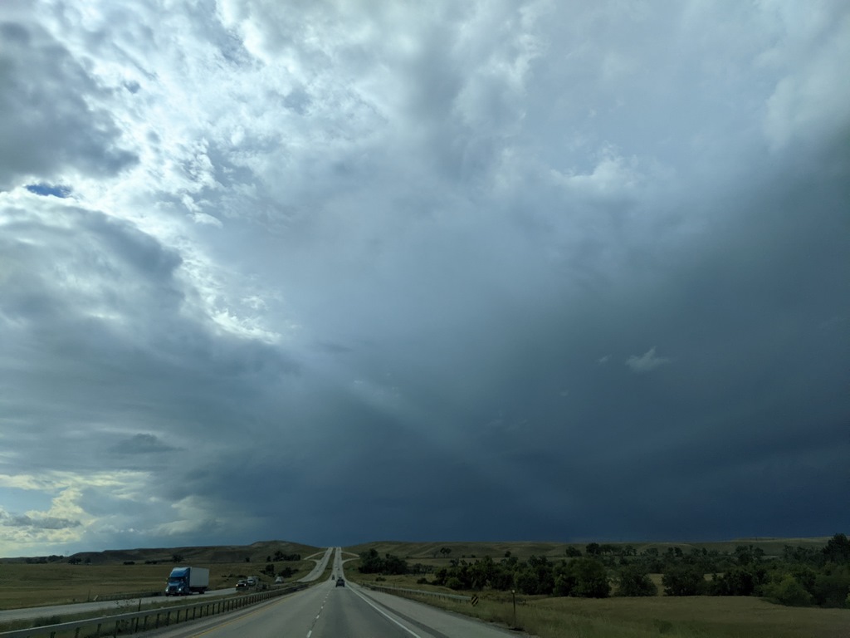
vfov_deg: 51.4
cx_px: 425
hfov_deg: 65.3
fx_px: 663
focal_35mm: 27
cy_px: 319
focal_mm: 4.44
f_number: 1.8
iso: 64
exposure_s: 1/7812
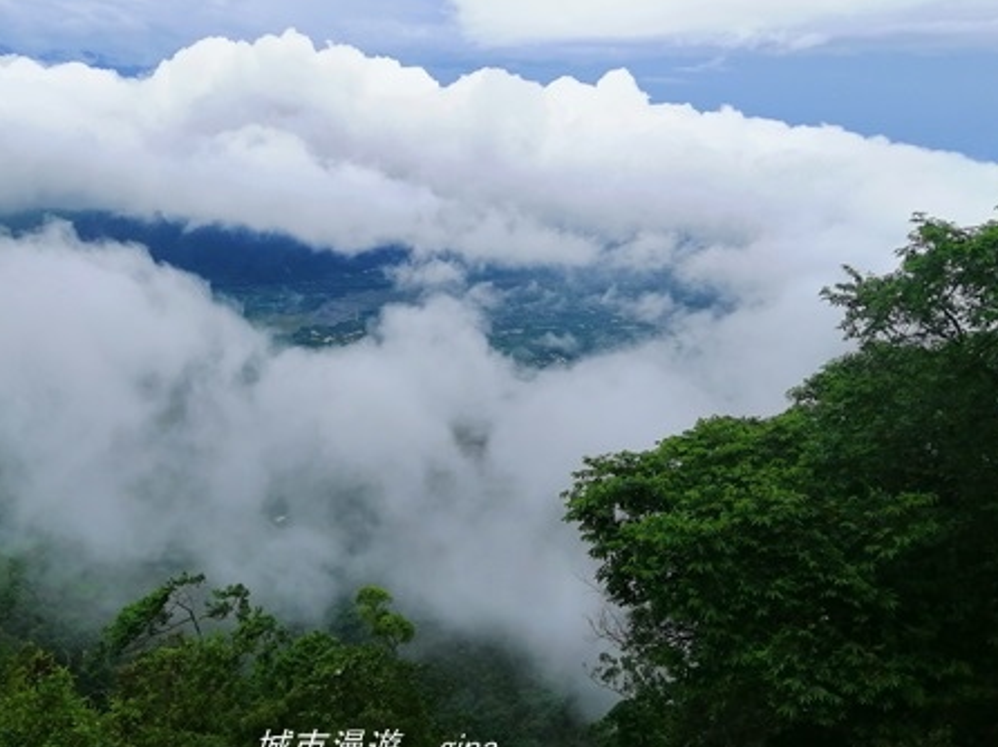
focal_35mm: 35
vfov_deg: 40.3
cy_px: 264
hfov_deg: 52.1
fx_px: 1009
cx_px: 376
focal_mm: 3.81
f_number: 2.2
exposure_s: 1/1866
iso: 50
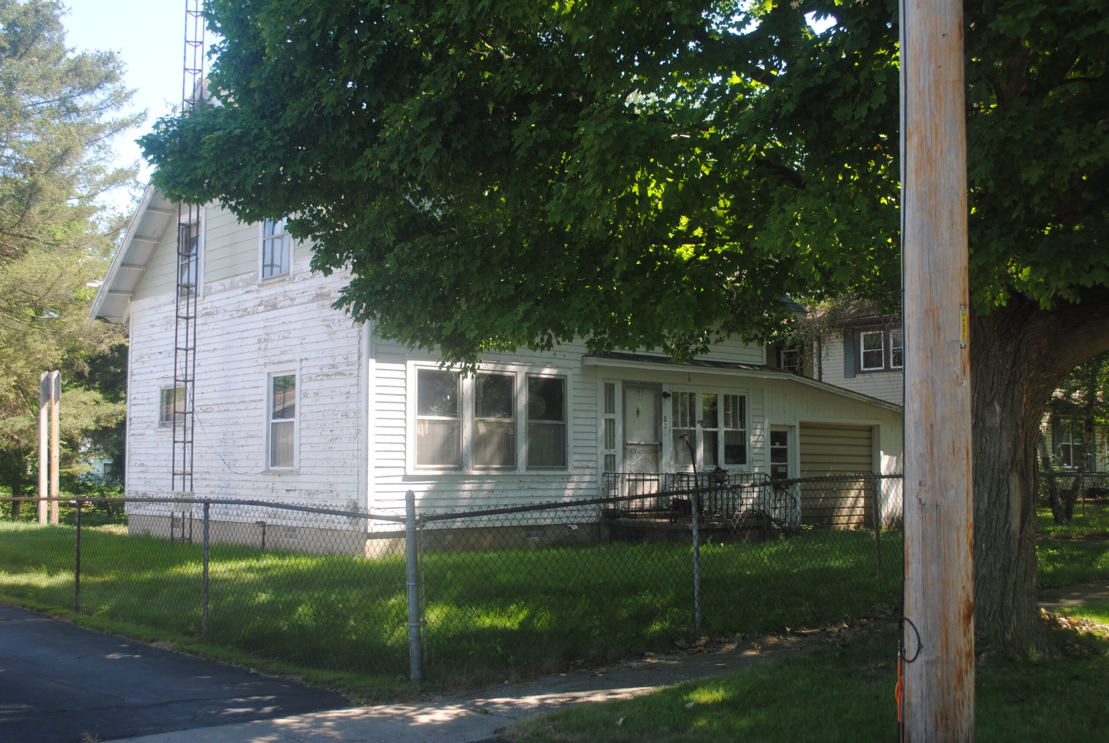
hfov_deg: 49.5
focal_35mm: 39
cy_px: 372
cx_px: 554
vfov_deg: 34.3
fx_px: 1203
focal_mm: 26
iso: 140
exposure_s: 1/125
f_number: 5.6
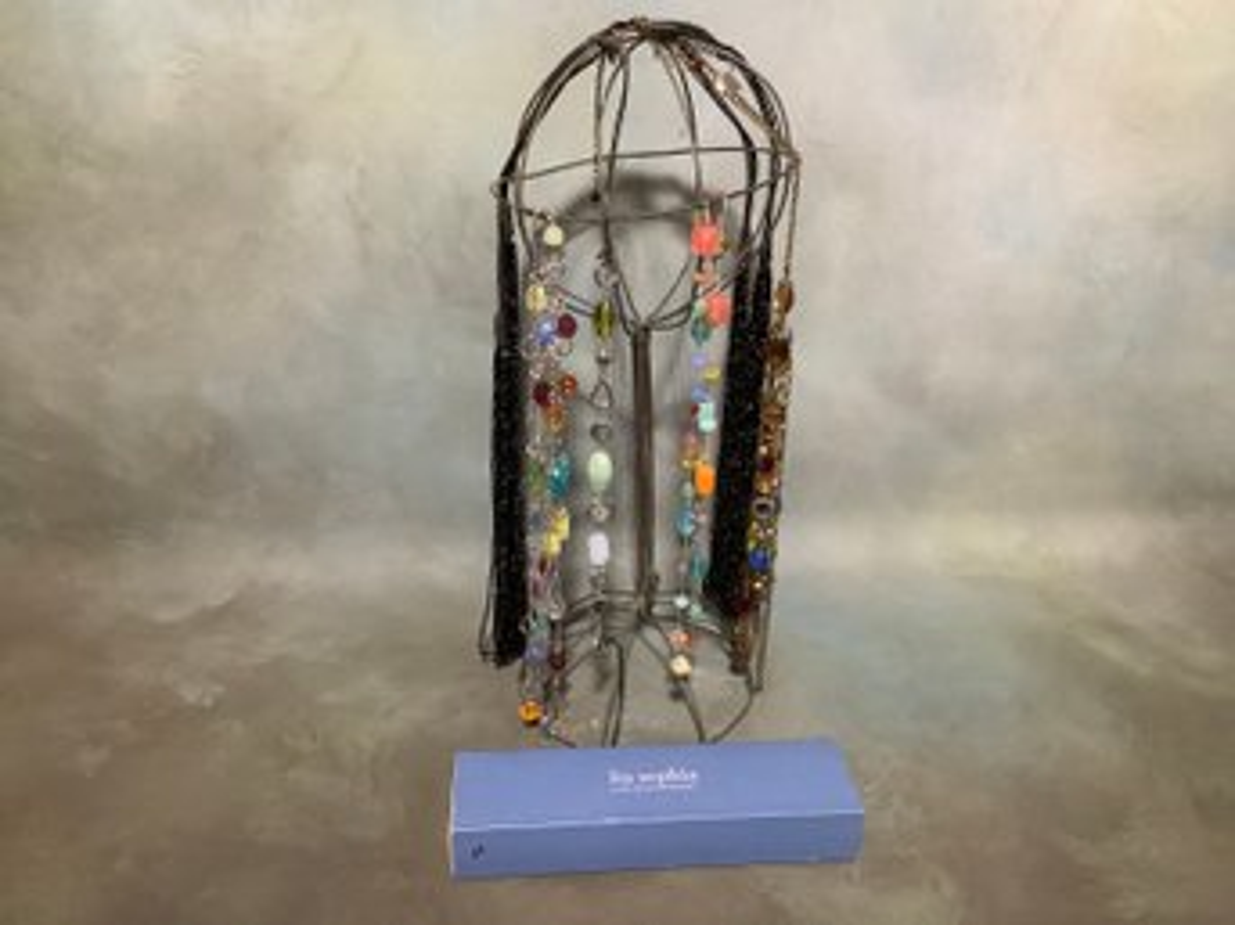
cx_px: 618
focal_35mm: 31
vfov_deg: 45.4
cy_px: 462
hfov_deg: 58.4
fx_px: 1106
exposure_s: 1/40
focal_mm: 3.3
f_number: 2.4
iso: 400
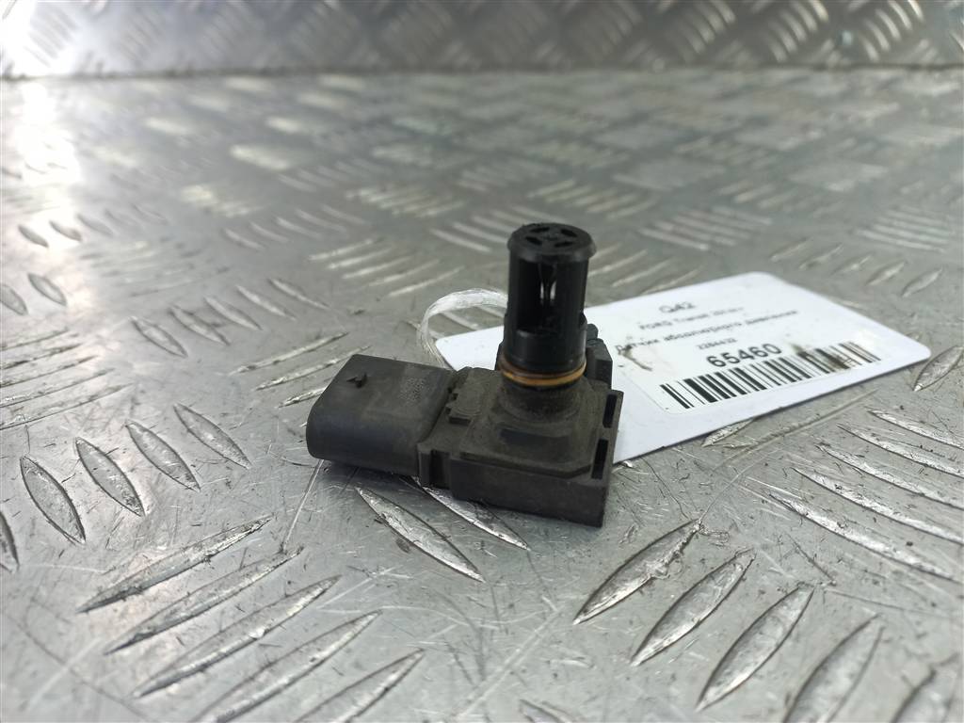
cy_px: 362
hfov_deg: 69.4
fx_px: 696
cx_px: 482
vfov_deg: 54.9
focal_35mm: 25
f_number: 1.8
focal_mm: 4.6
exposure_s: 1/50
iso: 64
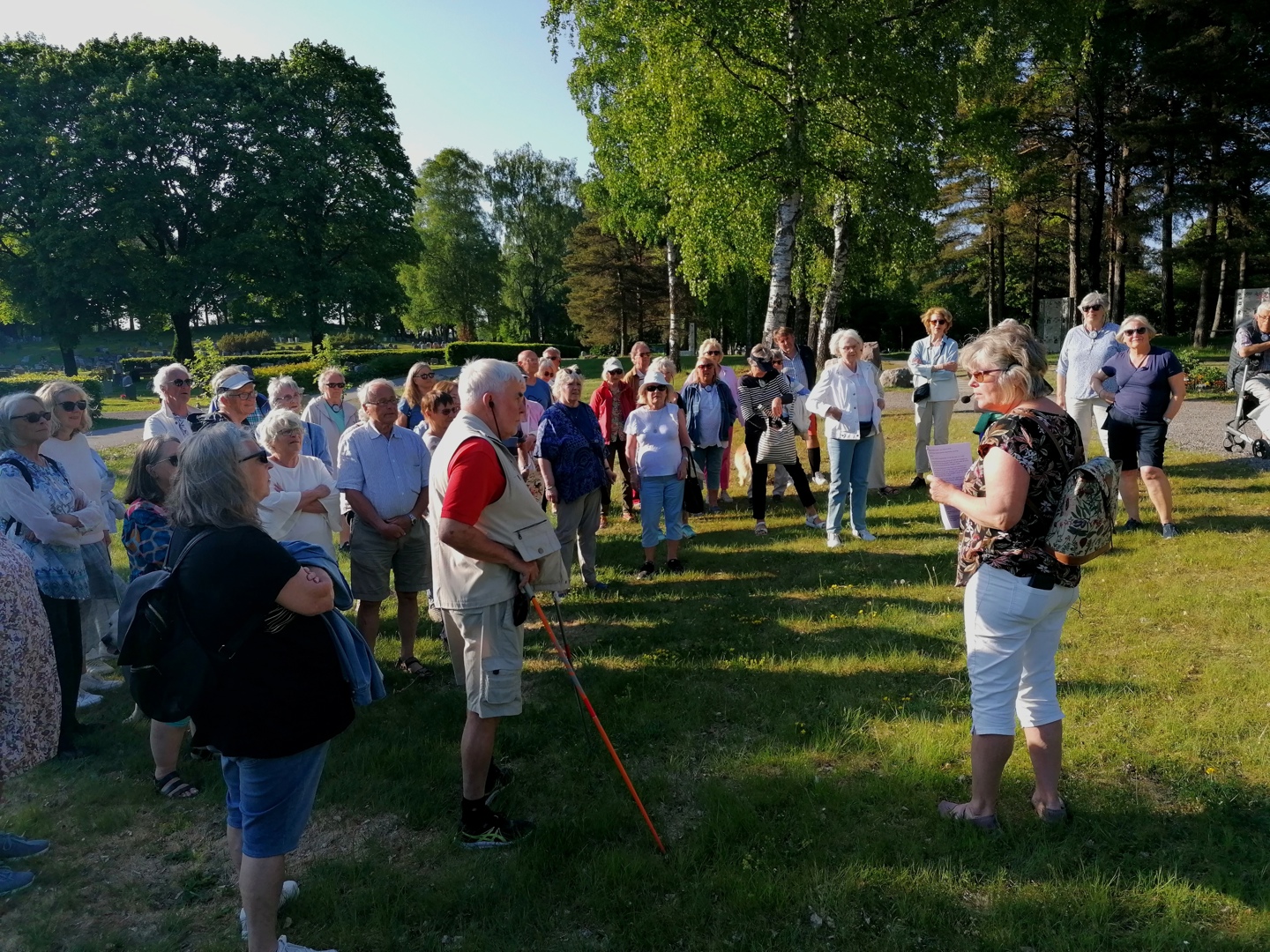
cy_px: 476
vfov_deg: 51.4
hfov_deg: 65.3
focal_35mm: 27
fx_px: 991
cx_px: 635
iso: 50
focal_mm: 4.75
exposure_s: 1/550
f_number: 1.8
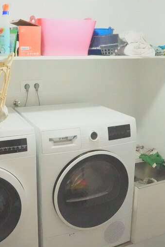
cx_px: 78
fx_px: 281
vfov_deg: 46.8
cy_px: 88
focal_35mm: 41
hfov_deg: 32.7
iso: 32000
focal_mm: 18
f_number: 9
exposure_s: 1/500
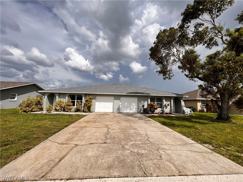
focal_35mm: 13
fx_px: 91
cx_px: 122
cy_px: 91
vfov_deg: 89.9
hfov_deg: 106.2
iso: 32
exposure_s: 1/1340
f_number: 1.8
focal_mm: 1.57
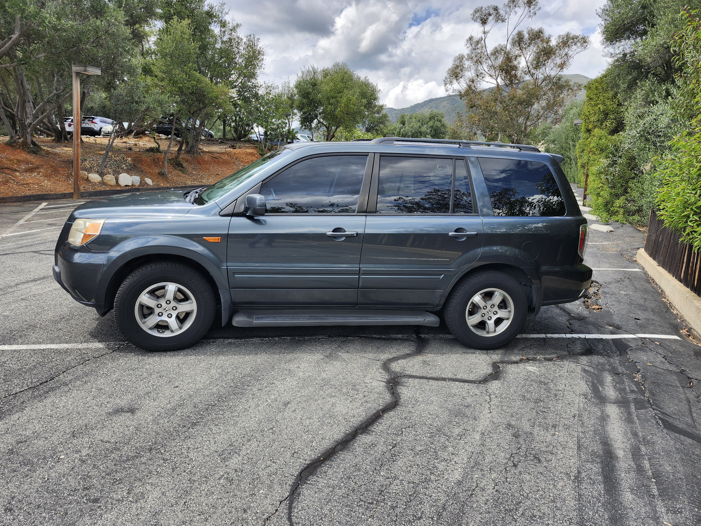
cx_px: 350
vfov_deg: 58.9
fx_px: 466
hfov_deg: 73.9
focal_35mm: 23
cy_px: 263
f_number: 1.8
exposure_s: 1/805
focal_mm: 5.54
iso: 25
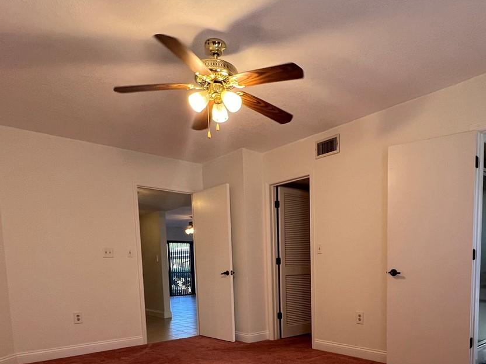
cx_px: 299
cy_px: 307
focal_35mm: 25
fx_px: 351
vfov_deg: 50.5
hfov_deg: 68.5
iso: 160
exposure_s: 1/120
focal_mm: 1.57
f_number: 1.8
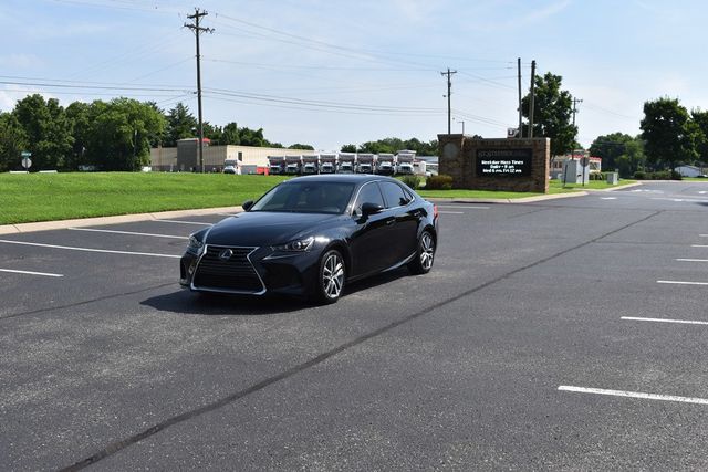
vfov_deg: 33.0
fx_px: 797
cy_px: 236
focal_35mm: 40
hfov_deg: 47.9
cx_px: 354
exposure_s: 1/320
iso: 100
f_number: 8
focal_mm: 27
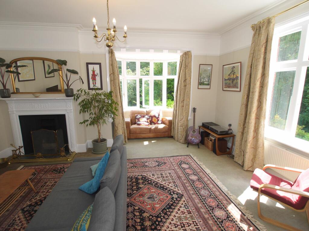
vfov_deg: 71.6
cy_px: 116
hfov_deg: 87.8
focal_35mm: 18
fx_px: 161
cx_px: 154
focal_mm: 9
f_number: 4.5
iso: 100
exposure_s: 1/100
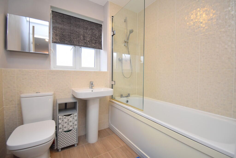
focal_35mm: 15
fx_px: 98
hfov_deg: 100.4
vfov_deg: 77.3
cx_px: 118
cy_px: 79
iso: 800
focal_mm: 10
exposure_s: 1/125
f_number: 4.5
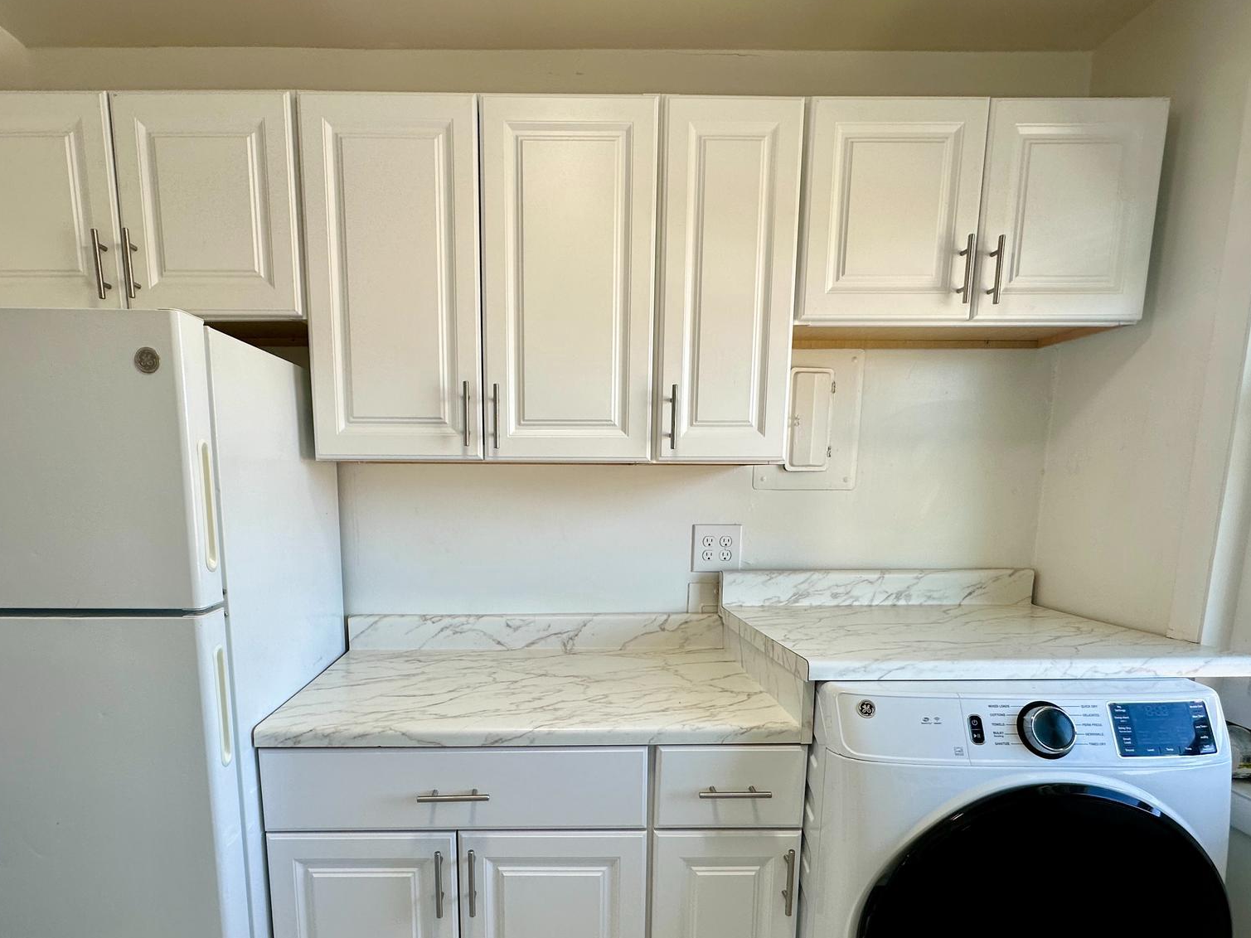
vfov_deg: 67.6
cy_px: 586
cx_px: 566
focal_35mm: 19
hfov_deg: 84.4
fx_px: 687
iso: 64
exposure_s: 1/120
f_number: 2.2
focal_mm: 2.22
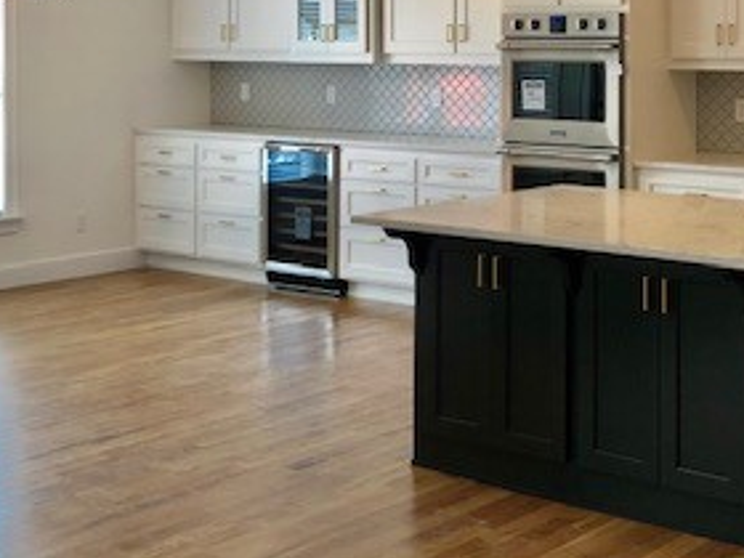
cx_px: 566
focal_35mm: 64
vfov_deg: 22.4
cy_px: 50
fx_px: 1376
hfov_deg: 29.7
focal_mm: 3.99
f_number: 1.8
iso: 25
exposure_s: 1/40
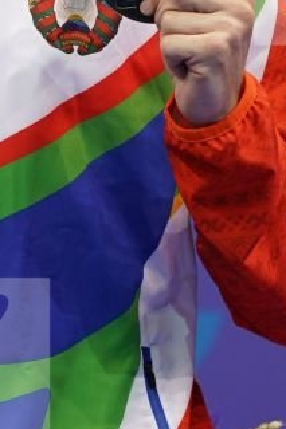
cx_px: -75
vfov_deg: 0.9
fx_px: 26875
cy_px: -76
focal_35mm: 2253
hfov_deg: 0.6
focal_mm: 400
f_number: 2.8
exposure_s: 1/500
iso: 500
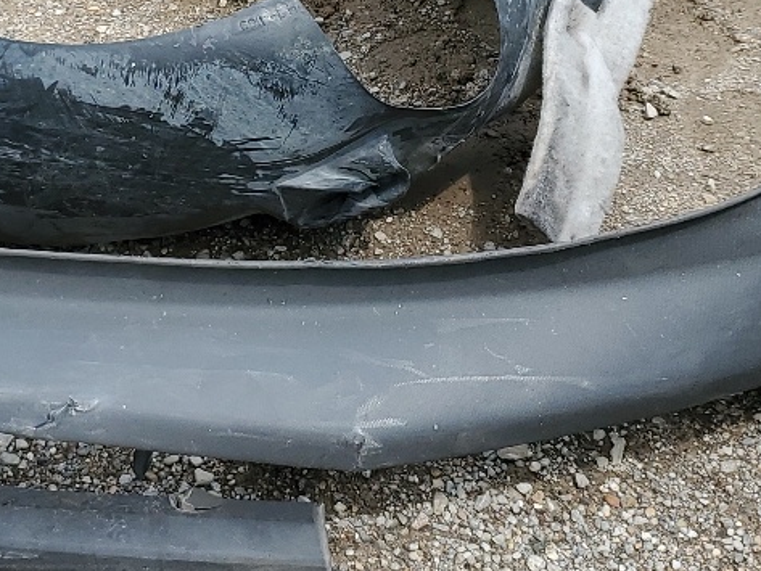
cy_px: 98
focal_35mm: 88
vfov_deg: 16.6
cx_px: 191
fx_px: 1935
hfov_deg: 22.1
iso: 50
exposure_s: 1/1429
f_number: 1.5
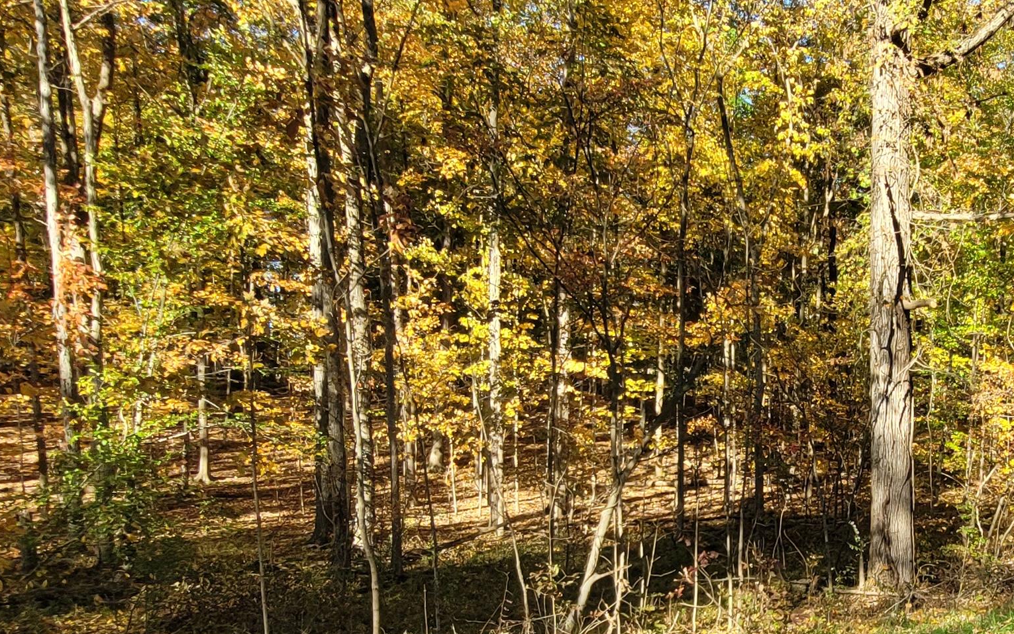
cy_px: 484
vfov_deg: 34.5
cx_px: 788
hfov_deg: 51.2
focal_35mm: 36
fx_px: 995
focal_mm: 1.74
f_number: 2.2
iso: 40
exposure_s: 1/323
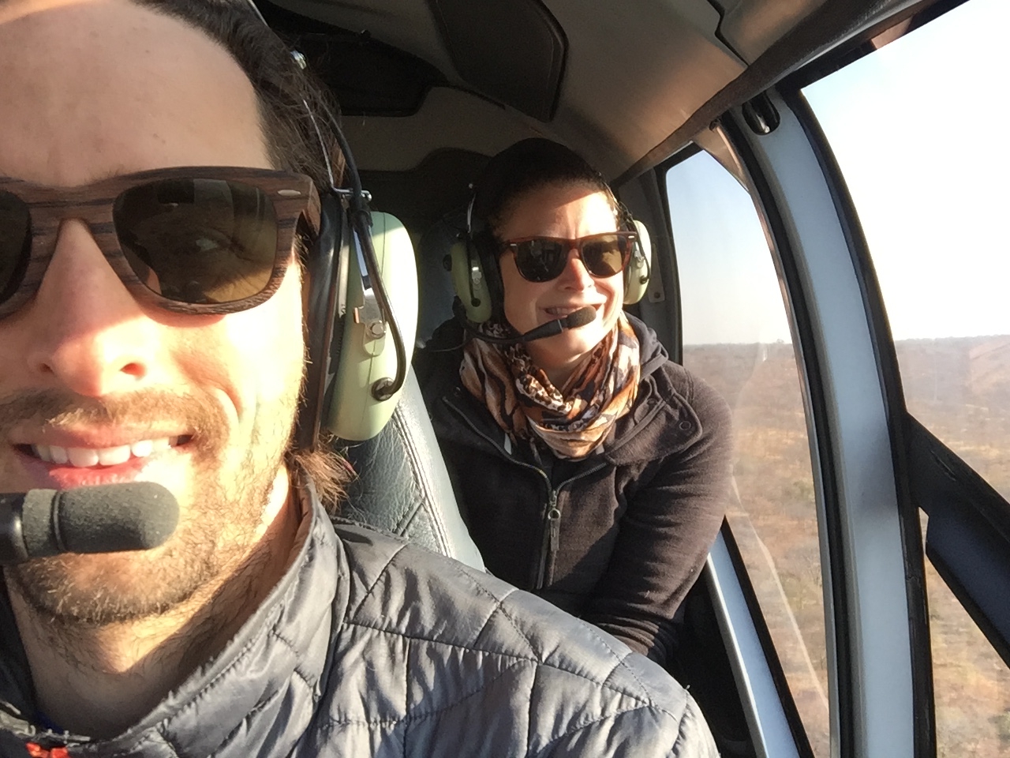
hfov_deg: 58.4
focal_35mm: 31
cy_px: 379
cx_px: 505
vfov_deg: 45.4
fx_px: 904
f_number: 2.2
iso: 32
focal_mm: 2.65
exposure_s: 1/220
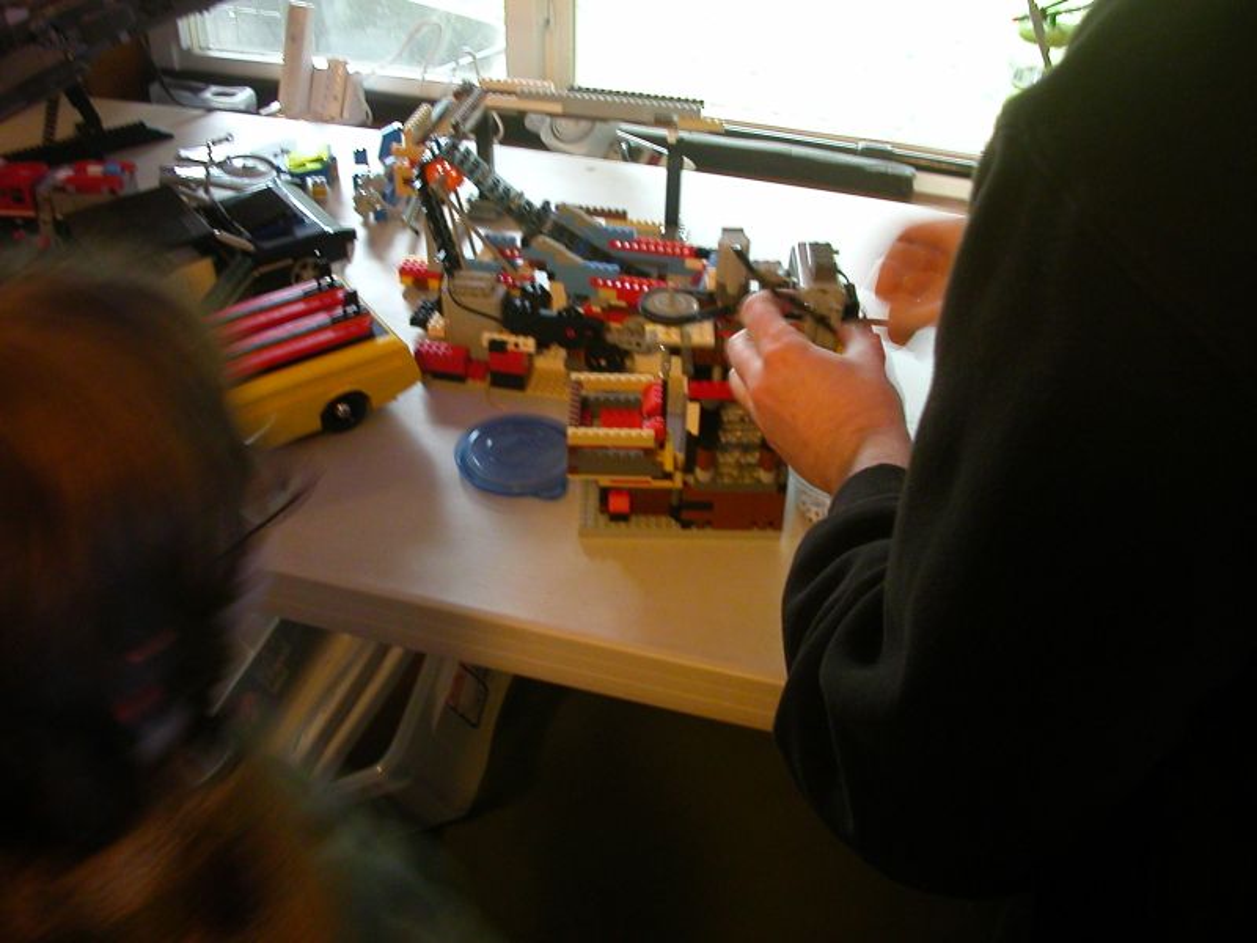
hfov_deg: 50.1
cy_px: 472
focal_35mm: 37
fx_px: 1344
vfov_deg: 38.7
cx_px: 628
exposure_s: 1/3.7
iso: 200
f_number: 2.7
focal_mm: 5.6
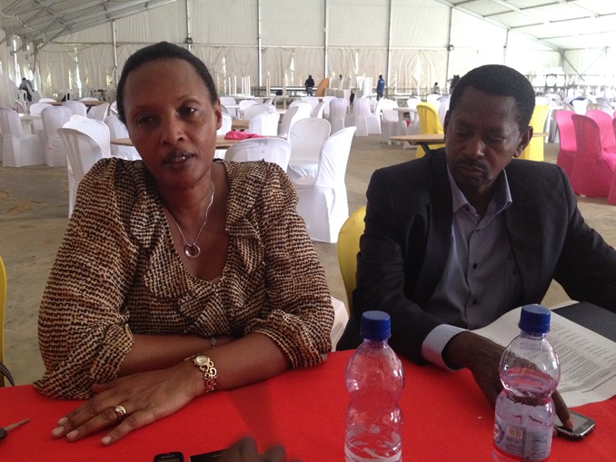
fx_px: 659
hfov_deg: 50.1
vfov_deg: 38.7
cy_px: 233
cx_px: 298
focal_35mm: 37
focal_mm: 4.28
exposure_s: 1/20
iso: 400
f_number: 2.4
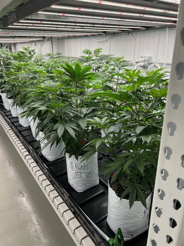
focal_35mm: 26
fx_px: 184
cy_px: 123
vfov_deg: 67.3
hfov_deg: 53.1
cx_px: 92
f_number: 1.5
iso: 50
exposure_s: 1/552
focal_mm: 5.7
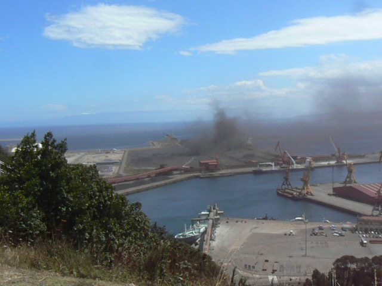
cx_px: 191
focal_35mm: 36
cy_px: 143
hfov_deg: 51.4
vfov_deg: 39.7
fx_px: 397
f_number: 8
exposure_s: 1/1300
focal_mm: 6
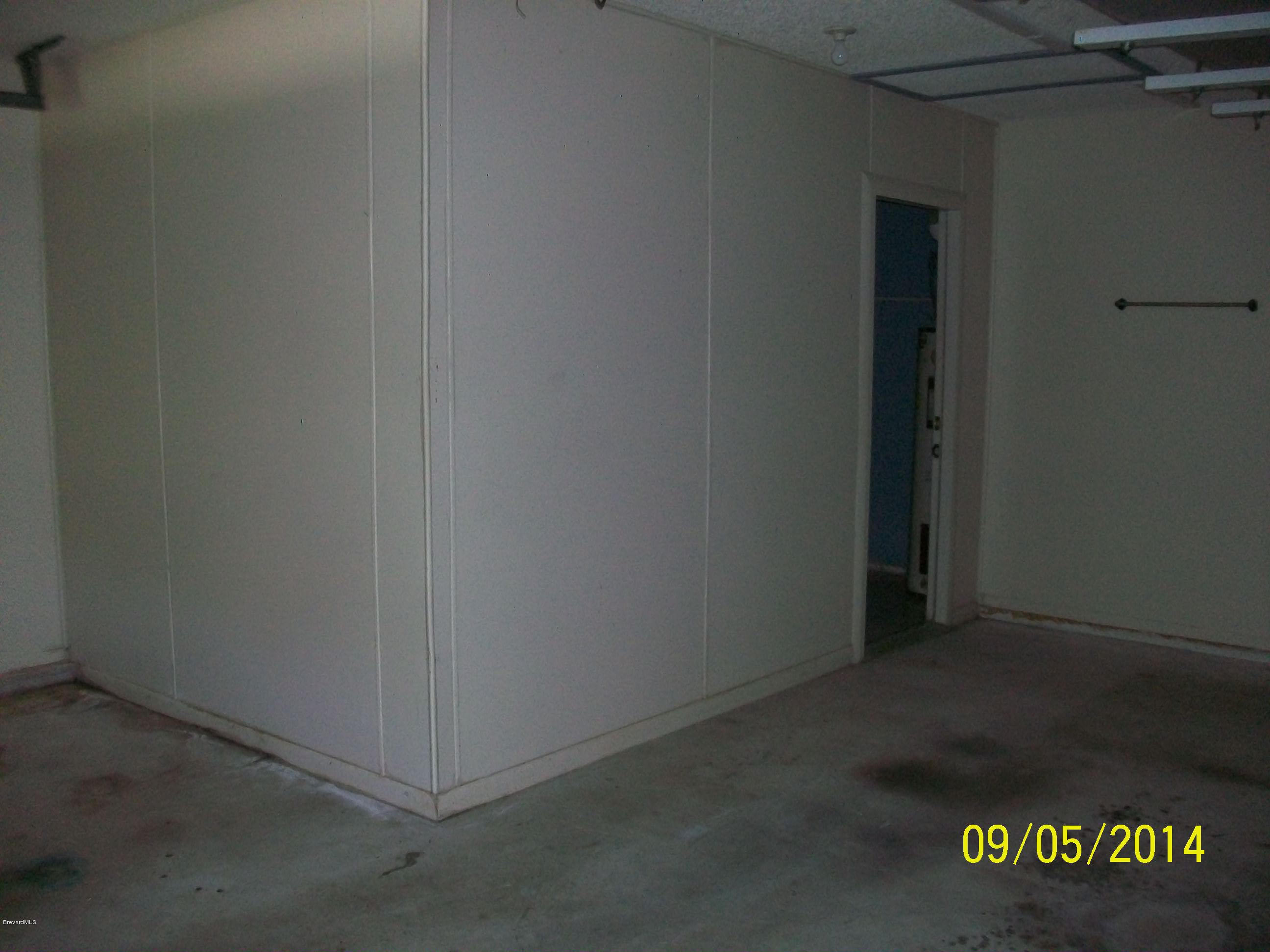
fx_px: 1174
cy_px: 476
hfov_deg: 56.8
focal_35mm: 32
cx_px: 635
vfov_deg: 44.2
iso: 160
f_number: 2.8
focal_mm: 5.7
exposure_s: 1/60
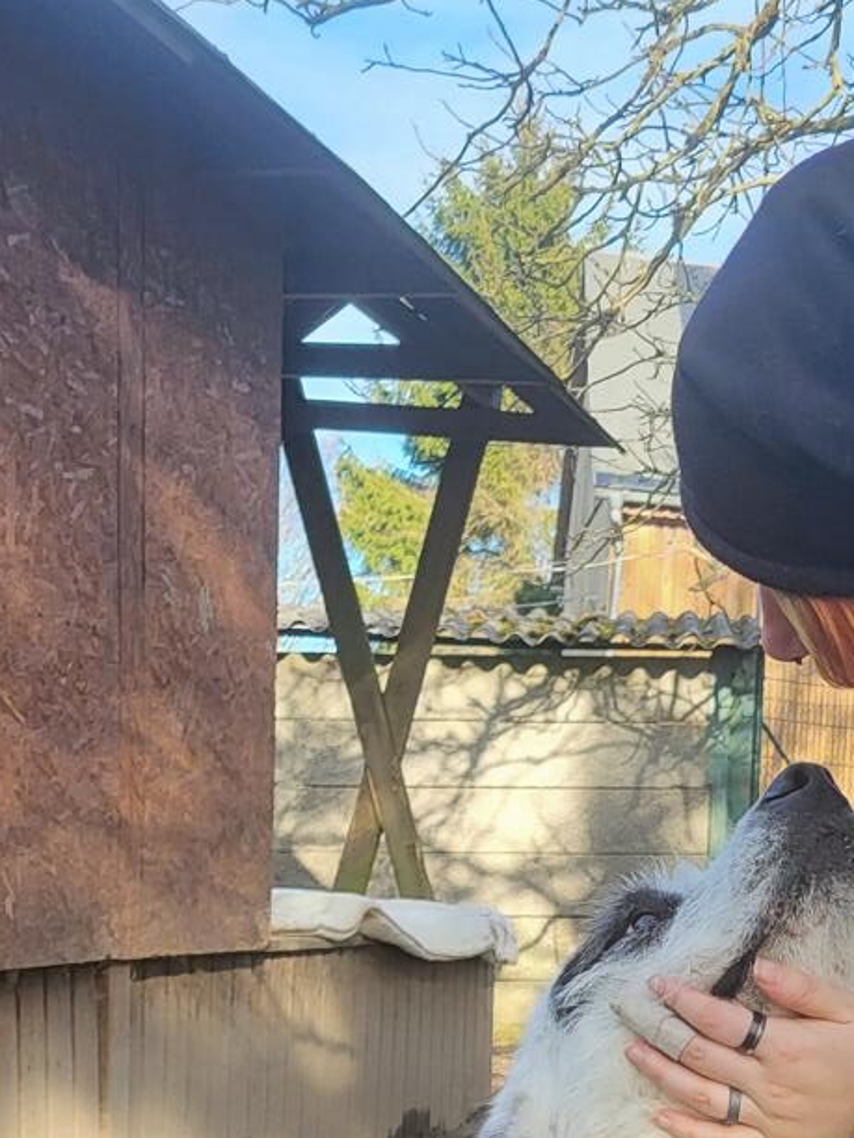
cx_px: 713
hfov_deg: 21.3
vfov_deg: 25.6
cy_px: 1363
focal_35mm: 68
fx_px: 2237
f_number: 1.8
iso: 40
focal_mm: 5.4
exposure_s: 1/371
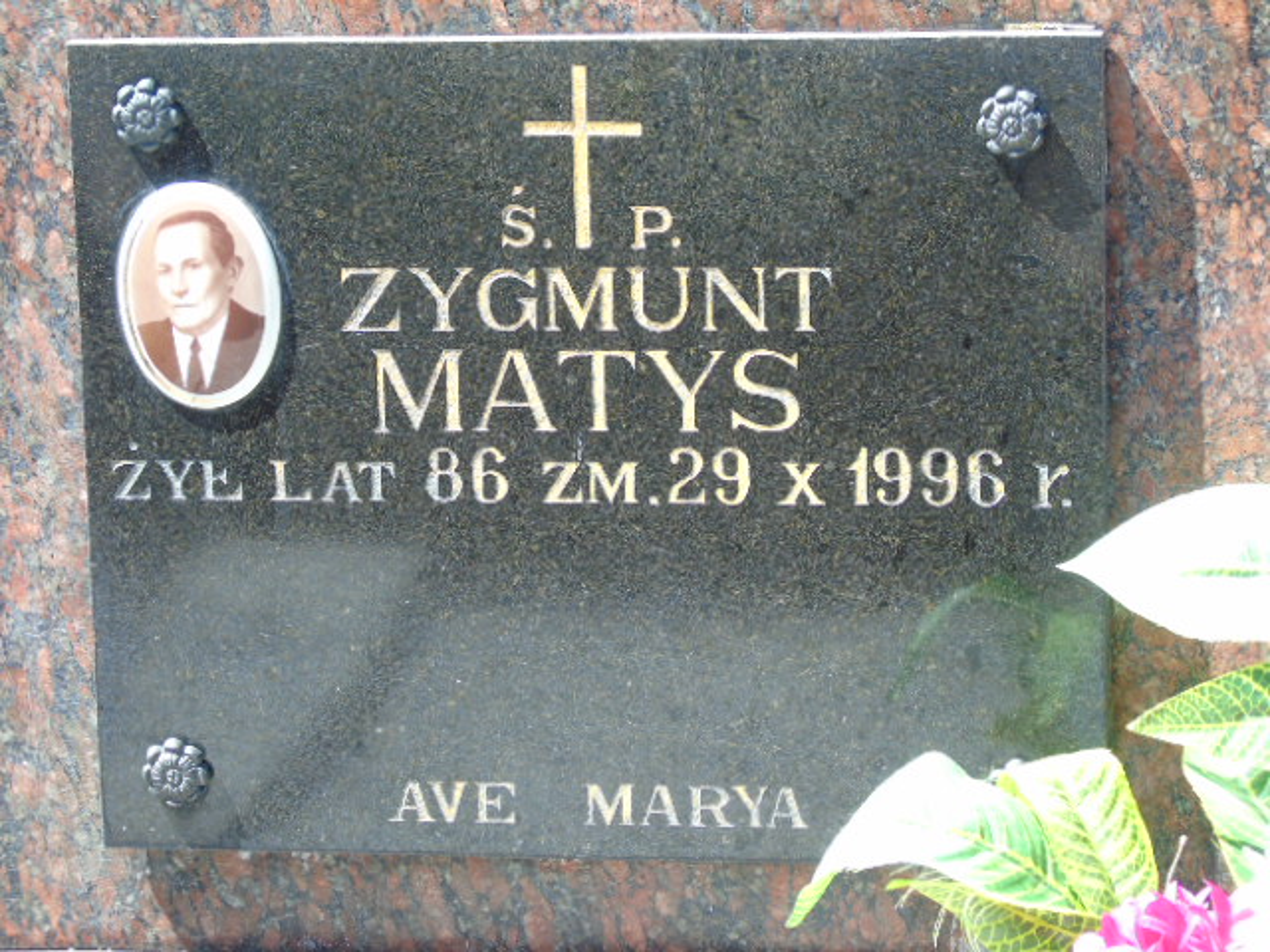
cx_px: 635
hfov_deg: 13.9
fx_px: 5210
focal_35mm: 142
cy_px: 476
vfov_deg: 10.4
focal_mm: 25
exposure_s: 1/125
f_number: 4.7
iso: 100
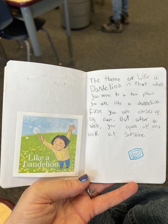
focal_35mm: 27
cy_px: 112
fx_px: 175
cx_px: 84
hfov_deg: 51.4
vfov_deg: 65.3
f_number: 1.5
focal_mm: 5.7
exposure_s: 1/120
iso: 100
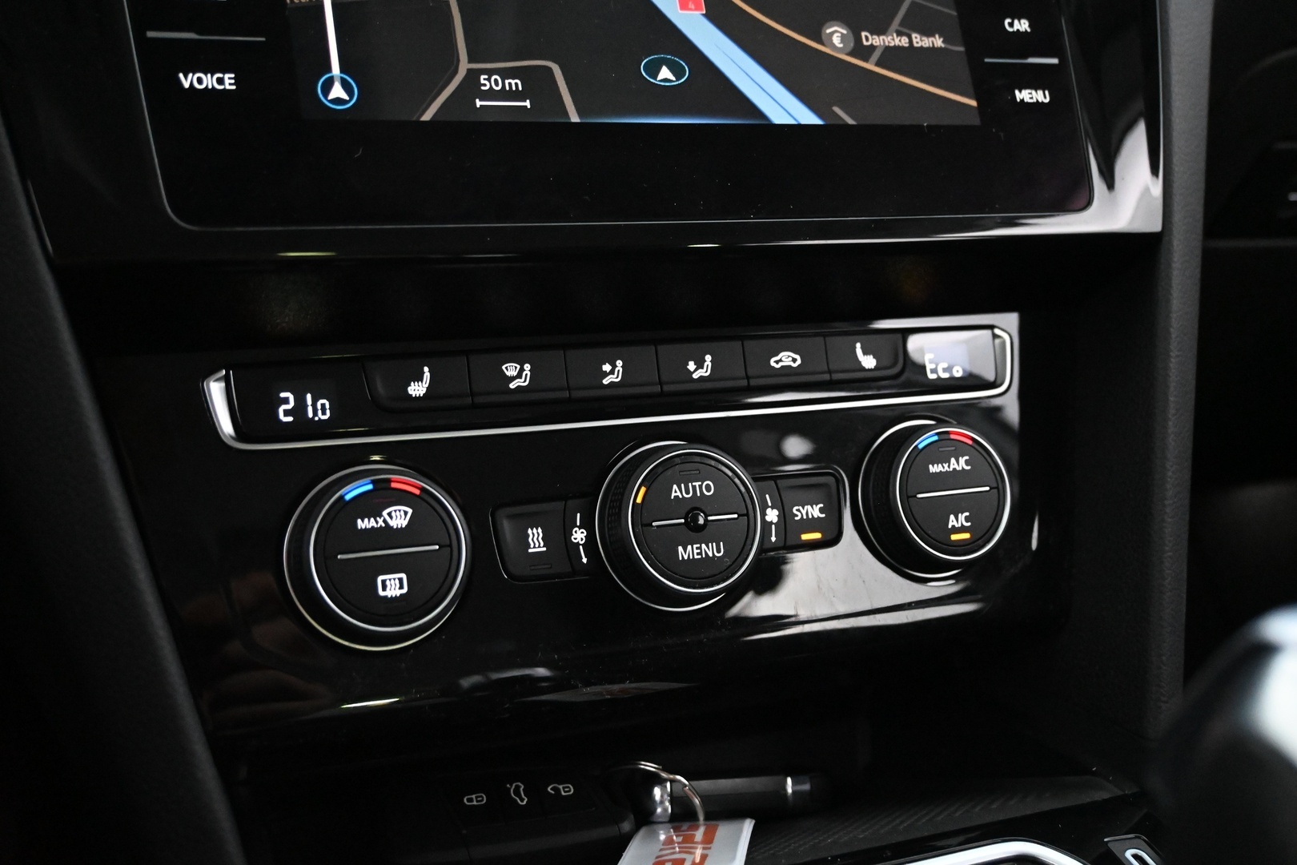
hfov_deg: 52.2
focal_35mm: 37
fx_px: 1324
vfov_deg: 36.2
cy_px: 432
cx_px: 648
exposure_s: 1/40
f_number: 4.2
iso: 8000
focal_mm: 24.5
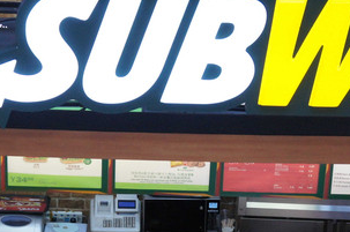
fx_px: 1809
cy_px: 249
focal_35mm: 186
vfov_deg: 7.3
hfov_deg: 11.0
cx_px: 106
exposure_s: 1/80
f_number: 5
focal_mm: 47
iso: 1600
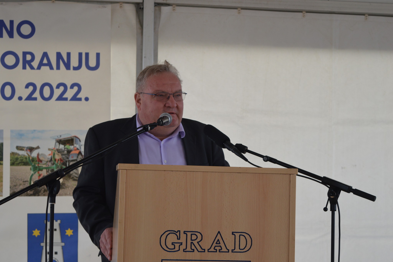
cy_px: 131
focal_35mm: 82
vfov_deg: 16.5
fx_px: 900
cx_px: 196
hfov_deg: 24.6
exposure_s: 1/125
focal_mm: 55
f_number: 5.6
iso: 360
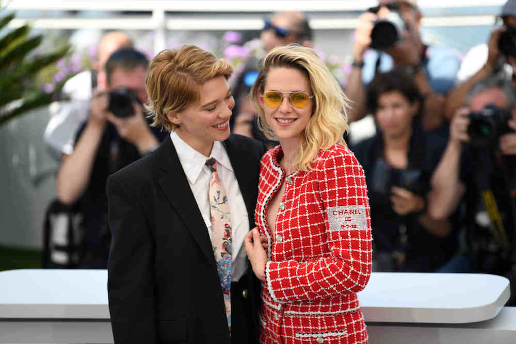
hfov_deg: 10.3
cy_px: 172
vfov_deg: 6.9
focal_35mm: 200
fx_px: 2867
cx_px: 258
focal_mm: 200
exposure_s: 1/400
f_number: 3.5
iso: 80
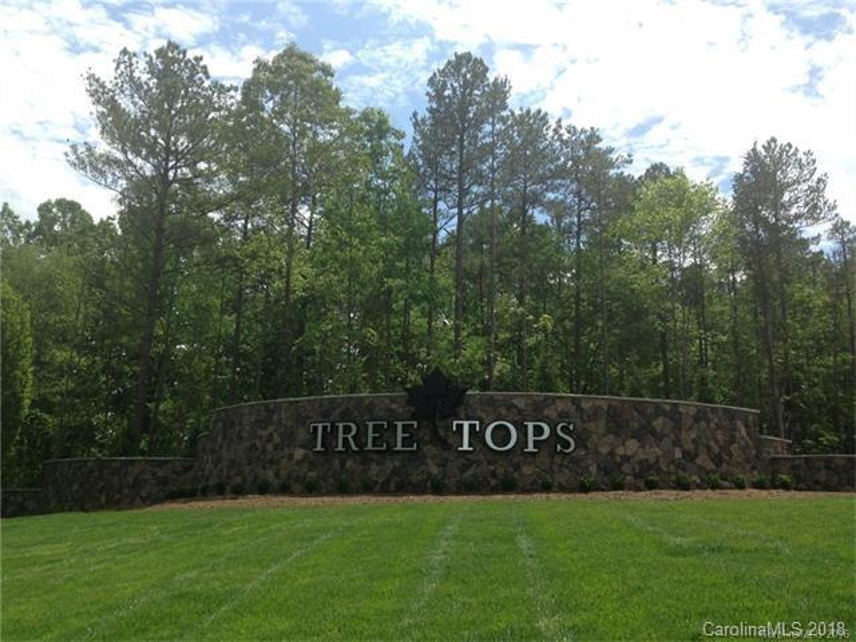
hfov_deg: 55.4
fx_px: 816
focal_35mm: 33
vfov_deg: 42.9
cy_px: 321
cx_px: 428
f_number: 2.4
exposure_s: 1/1595
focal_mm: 4.12
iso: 50
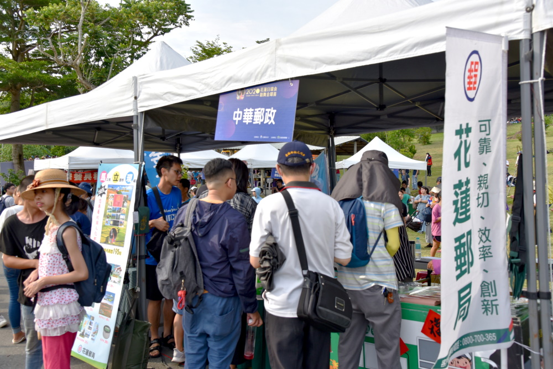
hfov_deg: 58.7
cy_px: 184
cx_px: 276
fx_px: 492
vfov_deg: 41.1
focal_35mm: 32
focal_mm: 32
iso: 400
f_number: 6.3
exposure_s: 1/160
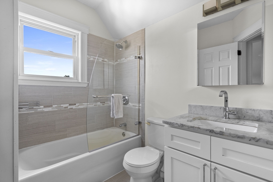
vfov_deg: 73.8
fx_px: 121
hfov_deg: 96.7
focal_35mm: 16
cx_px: 136
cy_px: 91
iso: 320
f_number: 7.1
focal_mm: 16
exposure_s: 1/10
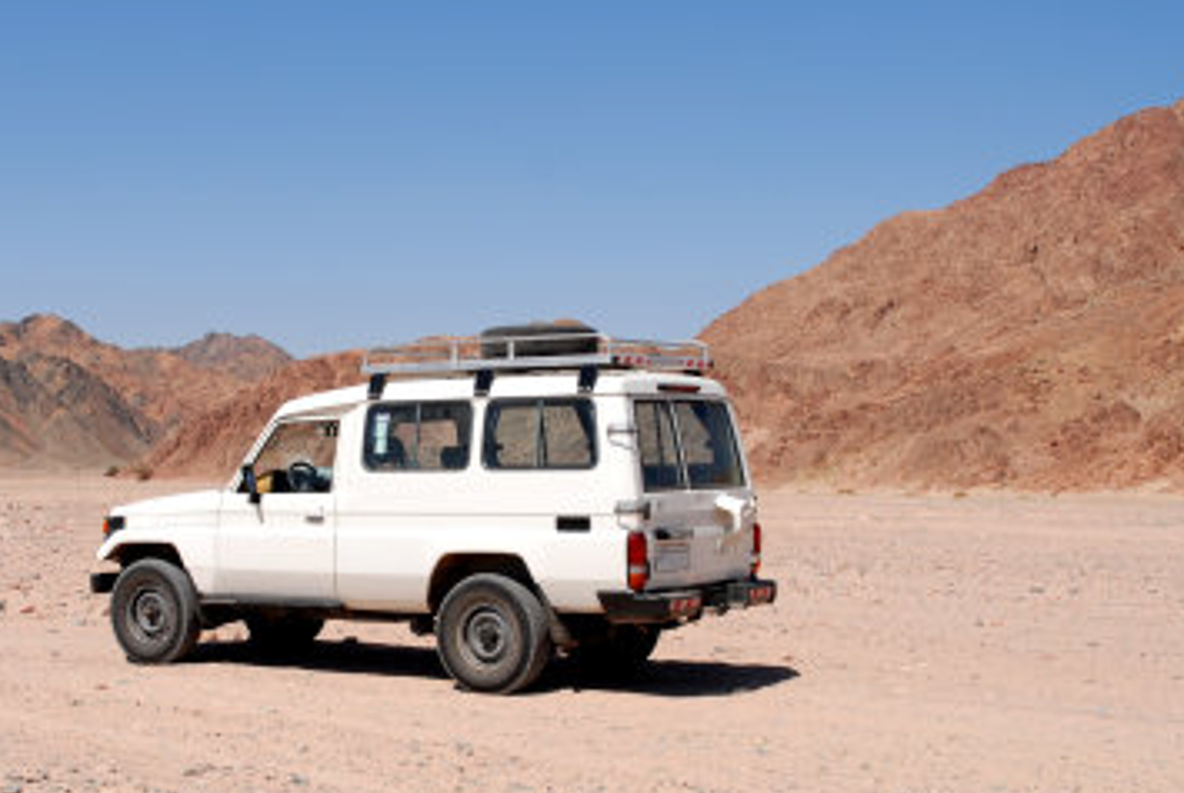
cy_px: 483
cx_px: 374
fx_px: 2042
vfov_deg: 22.0
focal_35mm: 62
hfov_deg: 32.0
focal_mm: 24
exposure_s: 1/250
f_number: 8
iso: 100
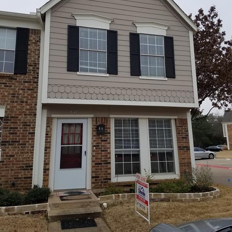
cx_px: 115
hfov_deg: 52.5
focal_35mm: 31
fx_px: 235
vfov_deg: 52.3
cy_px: 95
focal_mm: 4.2
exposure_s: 1/998
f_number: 1.7
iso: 50
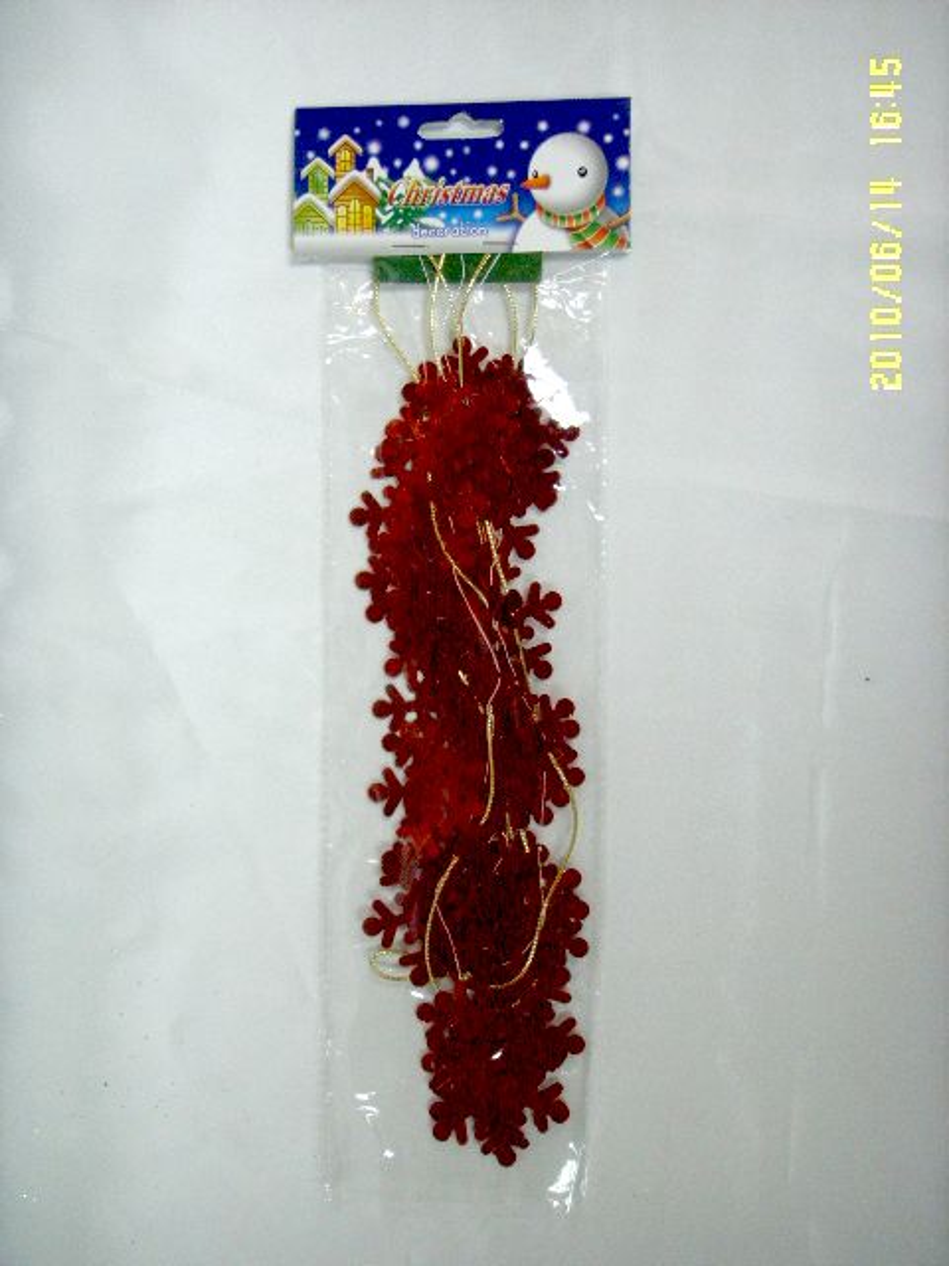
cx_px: 474
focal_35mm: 50
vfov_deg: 38.2
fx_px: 1828
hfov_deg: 29.1
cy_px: 633
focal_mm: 8.8
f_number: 3.8
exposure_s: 1/45
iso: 152
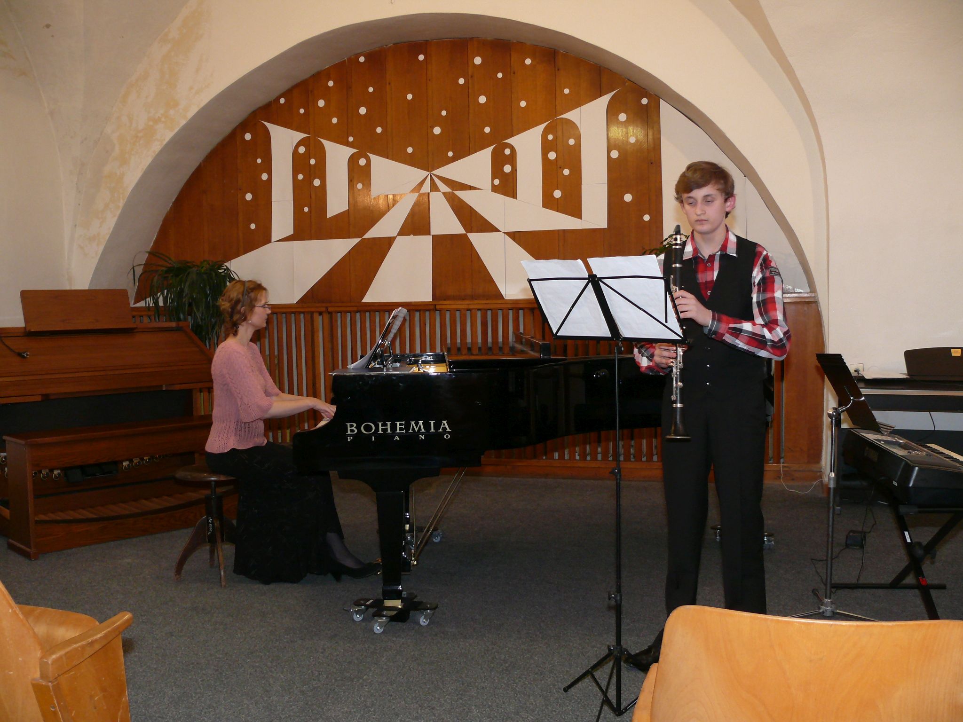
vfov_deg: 40.7
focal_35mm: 35
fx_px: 974
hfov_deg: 52.6
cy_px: 361
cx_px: 482
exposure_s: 1/30
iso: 200
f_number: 2.8
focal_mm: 7.4
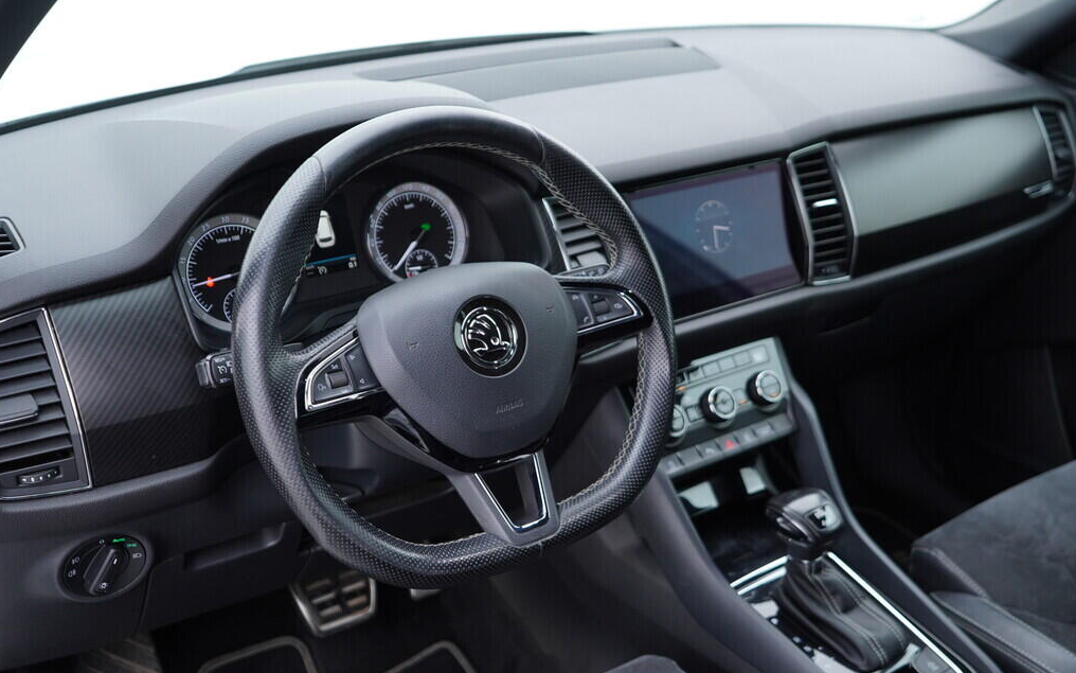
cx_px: 538
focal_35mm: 37
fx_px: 1085
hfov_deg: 52.7
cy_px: 359
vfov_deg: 34.4
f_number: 2.8
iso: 200
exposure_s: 1/40
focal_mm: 24
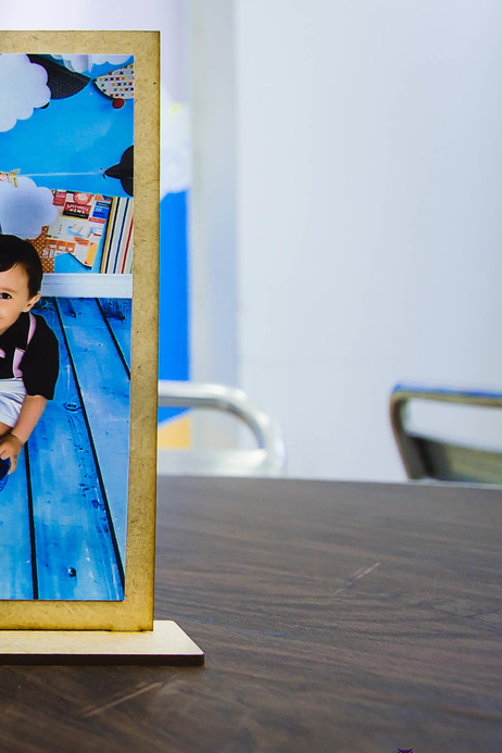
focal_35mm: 57
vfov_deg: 35.1
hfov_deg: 21.7
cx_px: -135
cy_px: 376
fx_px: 1192
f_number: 5.6
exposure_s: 1/60
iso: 200
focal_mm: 22
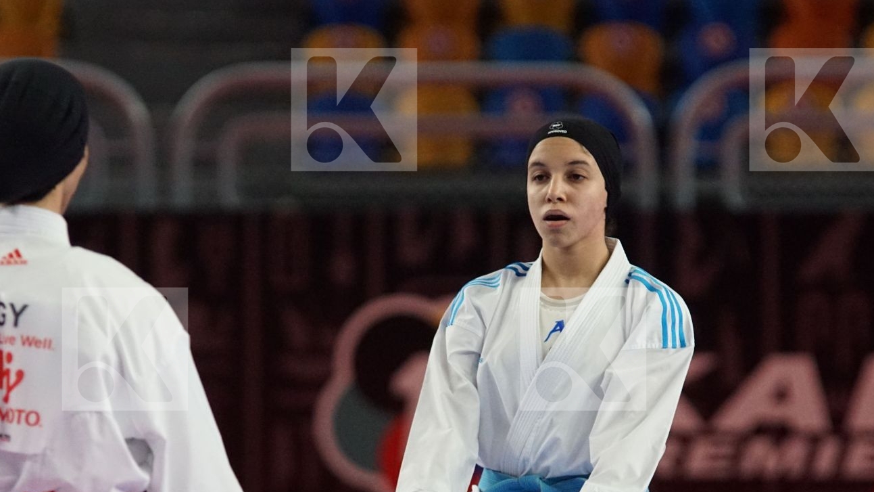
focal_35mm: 350
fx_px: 8110
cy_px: 349
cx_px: 354
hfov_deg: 6.2
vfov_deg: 3.5
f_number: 3.2
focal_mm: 160
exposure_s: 1/2000
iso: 3200
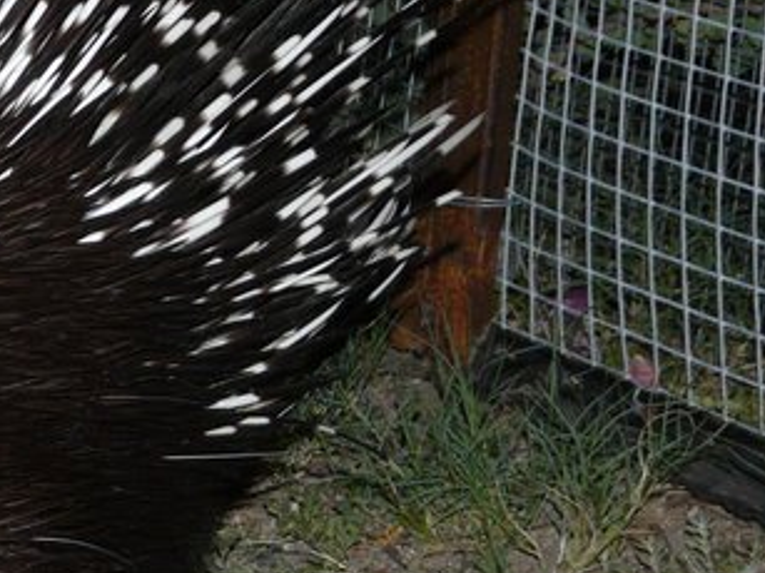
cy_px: 207
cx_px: -329
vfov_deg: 9.3
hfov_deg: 11.9
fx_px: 3535
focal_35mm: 160
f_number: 3.2
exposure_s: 1/40
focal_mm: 7.9
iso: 100
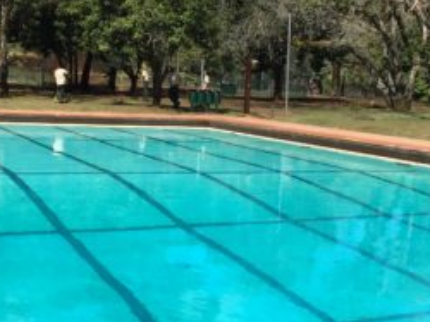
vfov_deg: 20.4
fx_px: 894
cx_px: 234
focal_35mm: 72
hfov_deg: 27.0
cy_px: 176
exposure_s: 1/1374
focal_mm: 4.15
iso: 25
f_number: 2.2
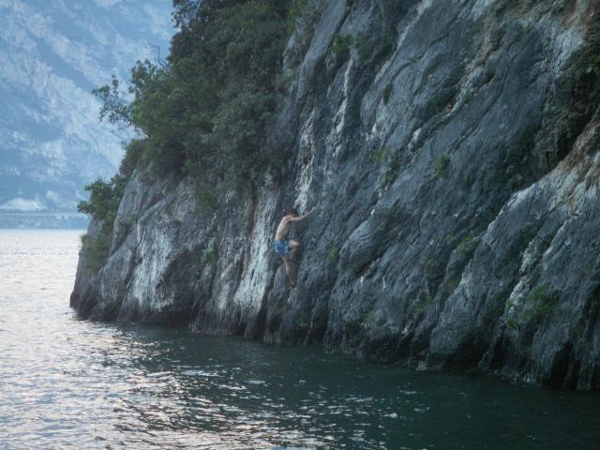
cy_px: 225
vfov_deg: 13.3
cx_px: 300
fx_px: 1924
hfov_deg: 17.7
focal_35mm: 111
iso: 160
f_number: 3.8
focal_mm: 23.1
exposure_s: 1/40
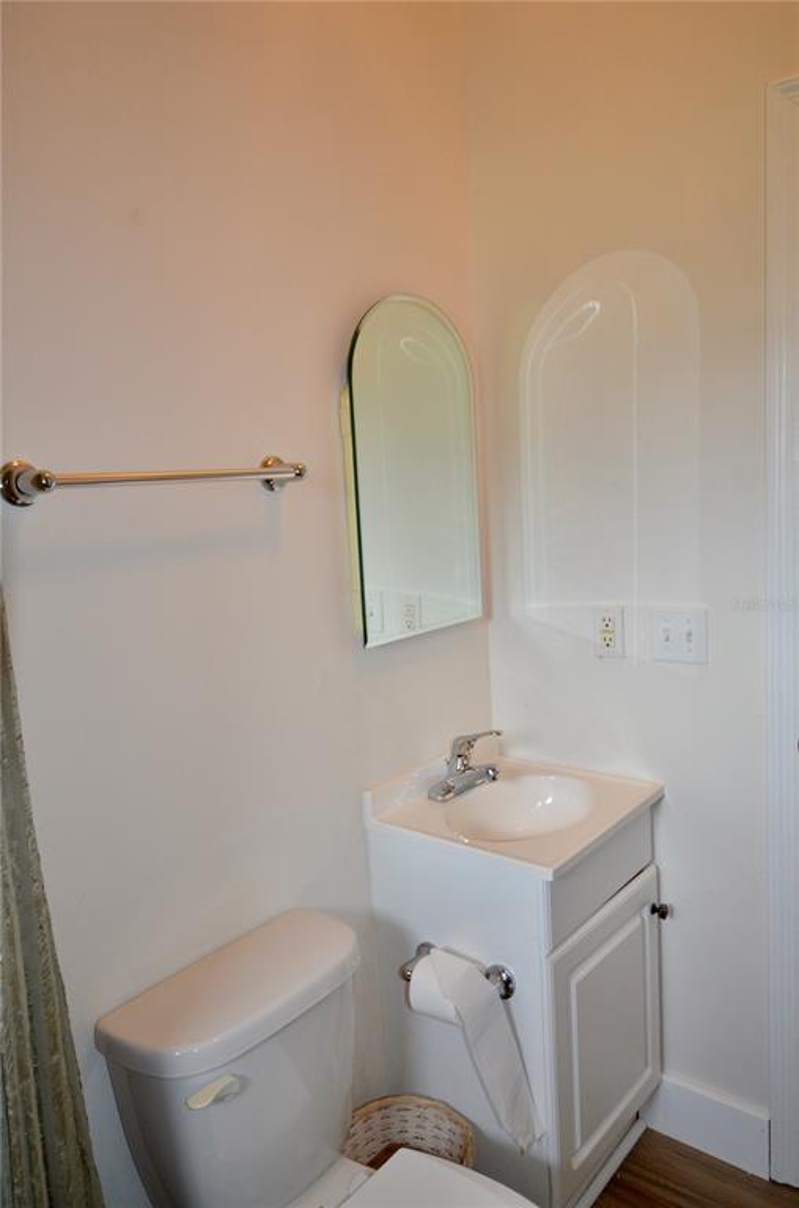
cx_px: 400
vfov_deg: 70.6
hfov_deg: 50.2
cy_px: 604
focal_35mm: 26
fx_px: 854
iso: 800
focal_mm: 17
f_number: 4.2
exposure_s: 1/60
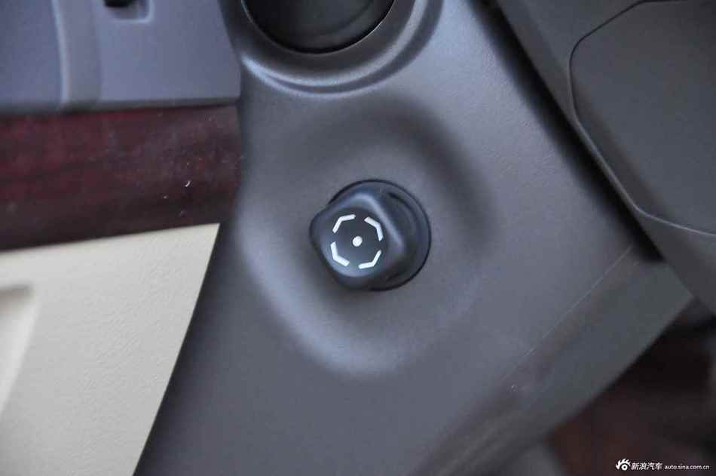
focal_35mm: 158
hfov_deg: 13.1
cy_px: 238
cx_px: 358
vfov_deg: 8.7
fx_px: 3129
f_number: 5.6
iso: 3200
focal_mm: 105
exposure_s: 1/25
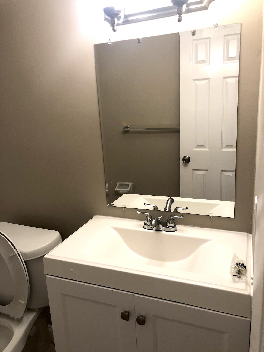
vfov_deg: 63.4
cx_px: 132
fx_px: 285
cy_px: 176
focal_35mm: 28
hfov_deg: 49.7
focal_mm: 4
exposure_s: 1/20
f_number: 1.8
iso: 40
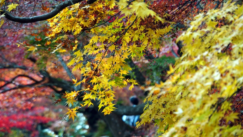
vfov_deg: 3.9
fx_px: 2030
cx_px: 122
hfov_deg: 6.9
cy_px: 70
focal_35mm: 315
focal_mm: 200
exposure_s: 1/40
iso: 100
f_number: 6.3
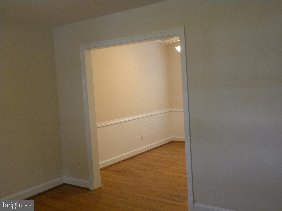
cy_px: 106
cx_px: 141
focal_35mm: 37
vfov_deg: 38.7
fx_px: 301
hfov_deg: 50.1
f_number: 3.2
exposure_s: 1/87
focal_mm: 6.6
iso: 400
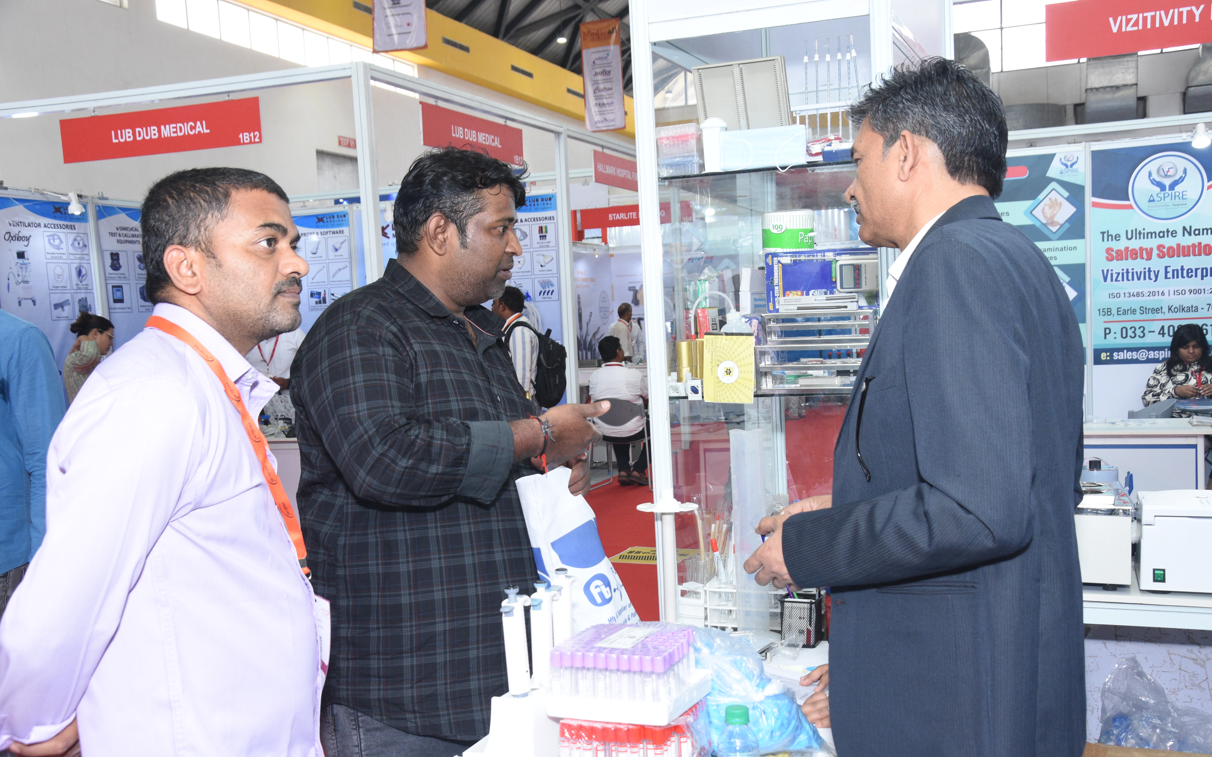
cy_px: 389
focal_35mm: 39
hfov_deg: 50.9
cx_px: 607
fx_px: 1272
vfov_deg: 33.2
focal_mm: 25
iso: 1000
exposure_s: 1/100
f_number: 7.1
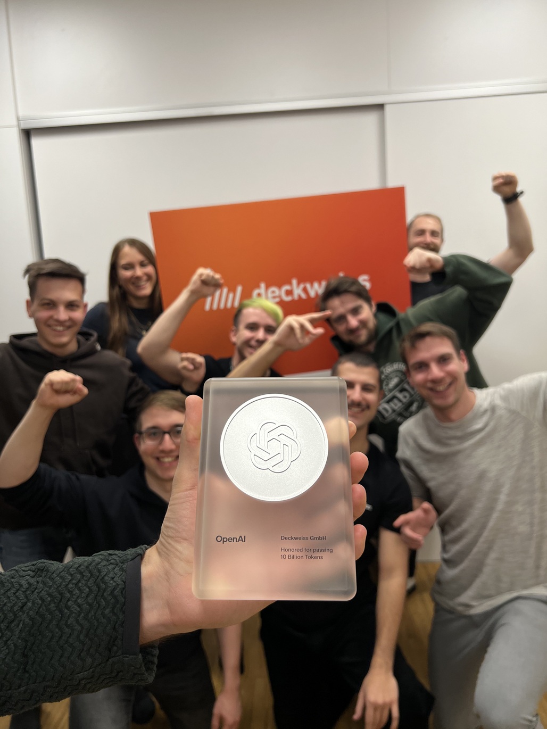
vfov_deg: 67.3
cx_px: 274
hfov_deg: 53.1
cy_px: 364
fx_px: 548
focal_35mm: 26
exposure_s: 1/100
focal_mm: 5.7
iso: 40
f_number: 1.5
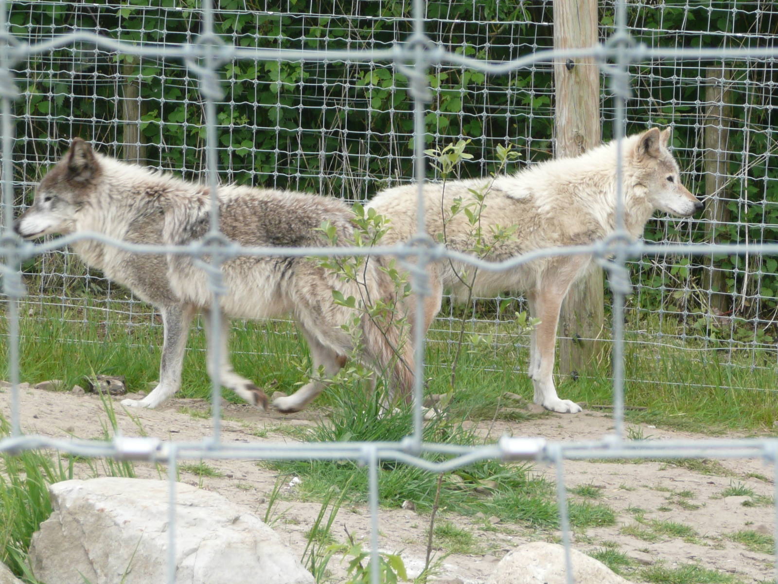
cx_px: 389
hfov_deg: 12.8
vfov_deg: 9.6
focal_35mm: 154
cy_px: 292
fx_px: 3461
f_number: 4.7
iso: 100
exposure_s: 1/125
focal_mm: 16.9
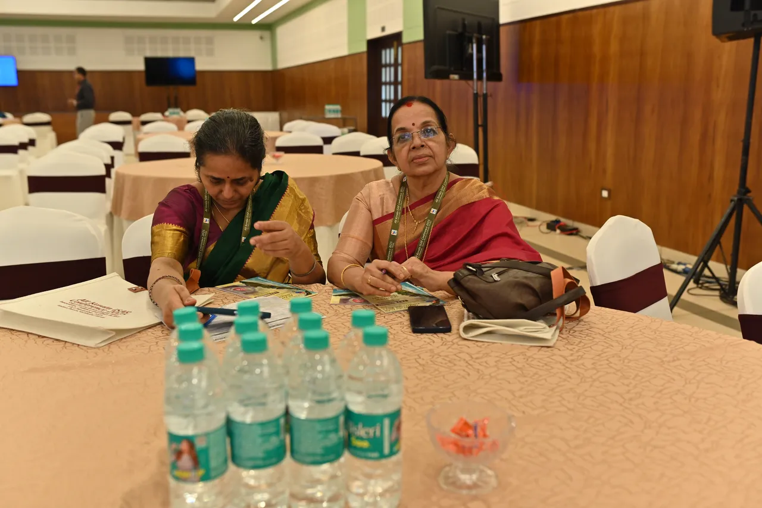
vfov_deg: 37.8
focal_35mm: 35
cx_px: 381
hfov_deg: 54.4
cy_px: 254
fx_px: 741
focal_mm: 35
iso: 800
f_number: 3.5
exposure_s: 1/125
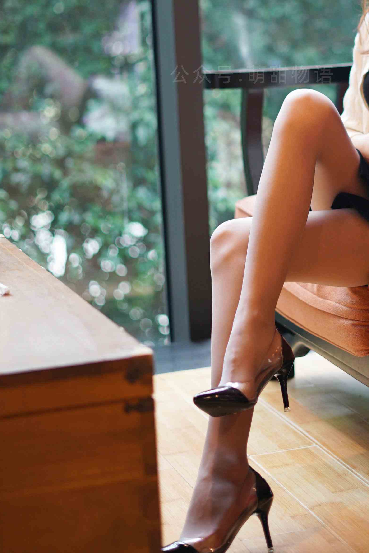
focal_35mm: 91
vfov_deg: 22.2
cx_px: 316
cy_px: 157
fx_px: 1397
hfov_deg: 14.9
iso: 200
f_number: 1.8
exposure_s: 1/80
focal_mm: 50
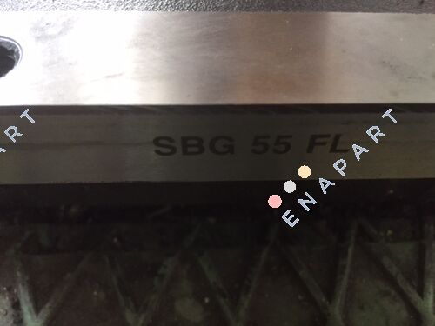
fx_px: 364
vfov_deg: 48.2
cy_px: 163
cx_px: 218
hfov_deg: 61.7
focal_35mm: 29
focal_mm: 4.15
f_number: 2.2
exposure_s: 1/25
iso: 250
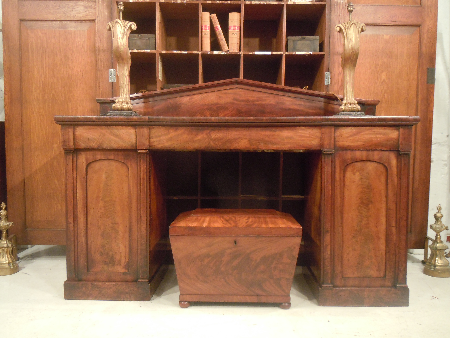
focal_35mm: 30
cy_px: 169
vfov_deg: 46.8
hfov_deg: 60.0
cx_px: 225
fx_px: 390
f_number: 3.5
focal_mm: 5.4
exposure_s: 1/5
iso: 400
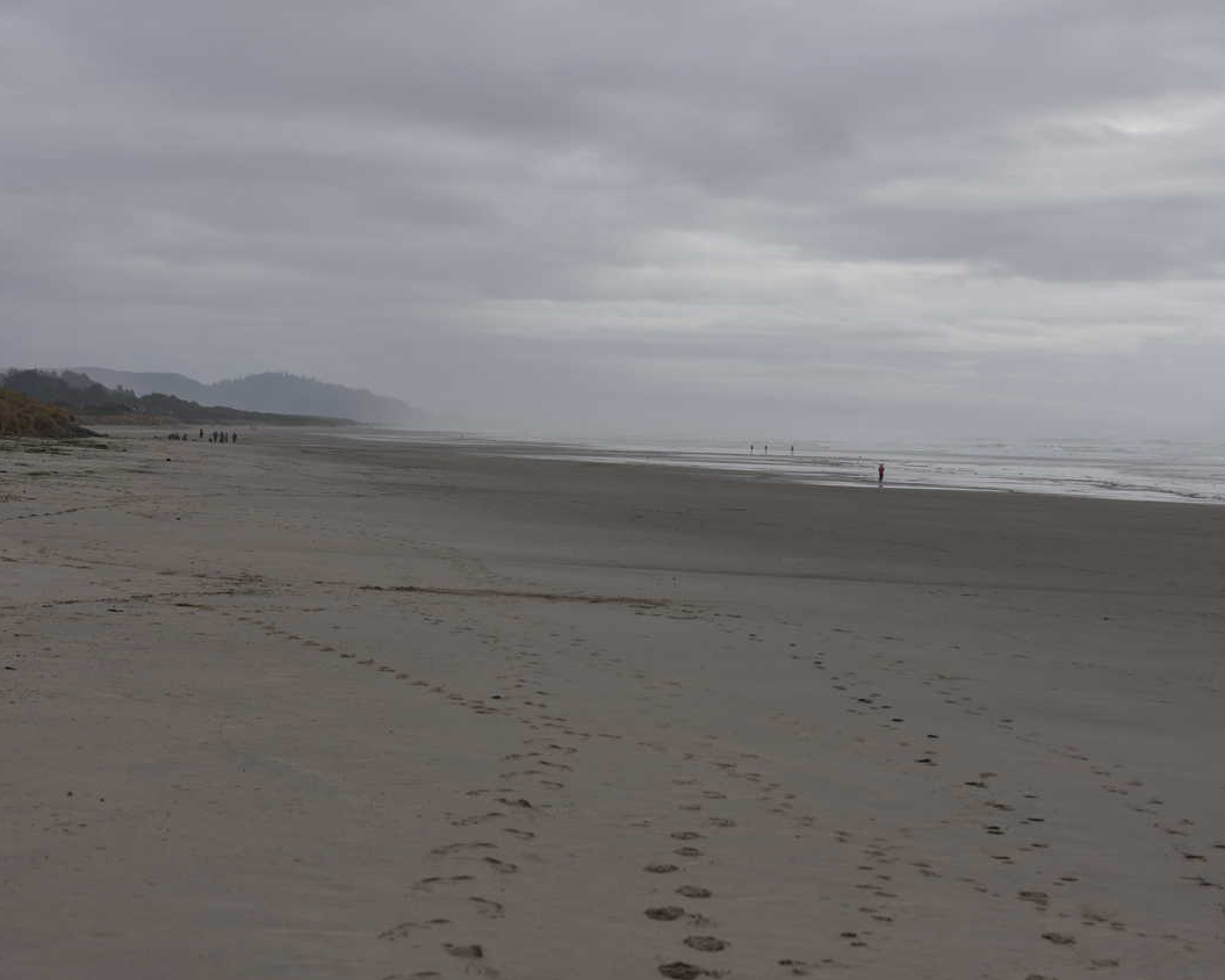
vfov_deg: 18.7
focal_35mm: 82
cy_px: 488
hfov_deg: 23.3
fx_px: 2973
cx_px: 691
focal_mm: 72
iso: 100
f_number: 7.1
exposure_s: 1/200
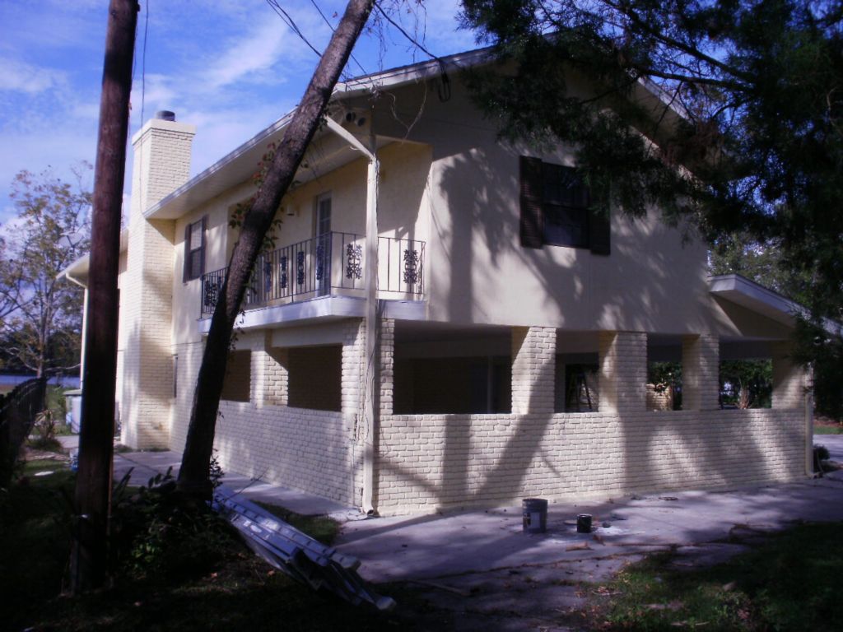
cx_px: 422
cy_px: 316
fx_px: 877
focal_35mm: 36
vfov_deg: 39.7
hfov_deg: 51.4
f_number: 5.6
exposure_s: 1/640
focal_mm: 6.3
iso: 100
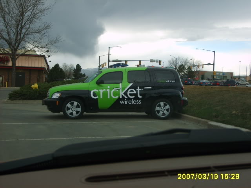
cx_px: 126
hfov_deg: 36.8
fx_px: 377
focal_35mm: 52
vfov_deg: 28.0
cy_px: 94
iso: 50
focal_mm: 8.7
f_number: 3.3
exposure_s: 1/180
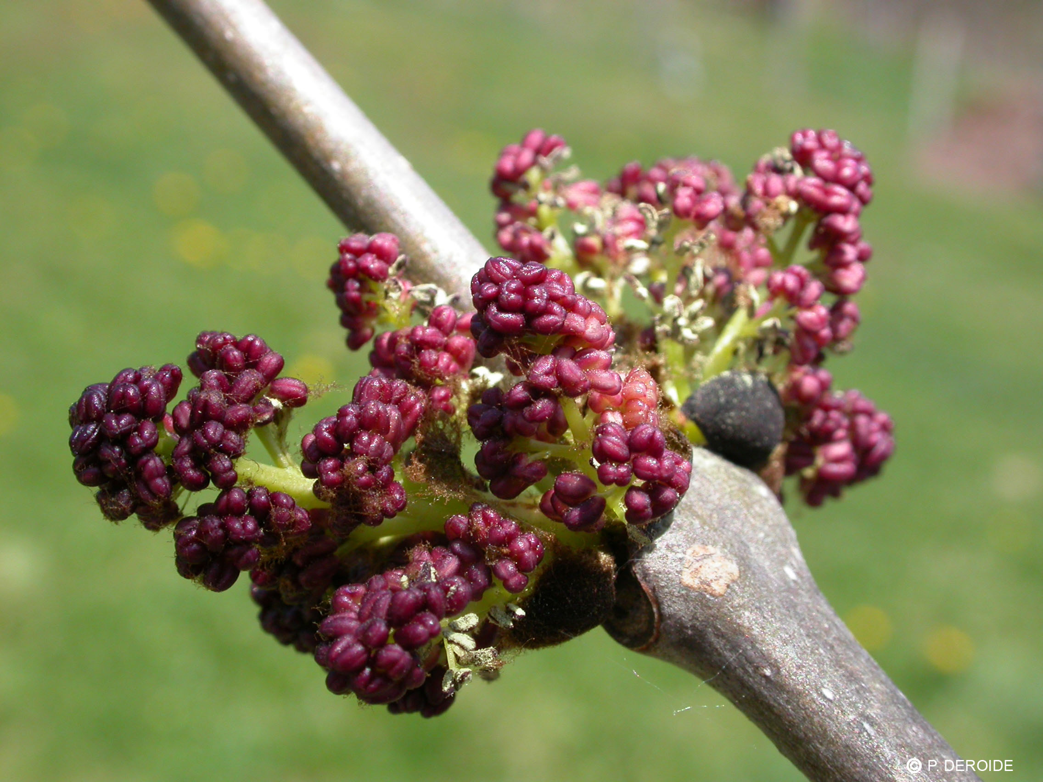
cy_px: 391
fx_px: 2350
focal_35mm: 78
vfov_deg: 18.9
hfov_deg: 25.0
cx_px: 522
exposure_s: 1/172
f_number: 7
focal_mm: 16.2
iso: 100
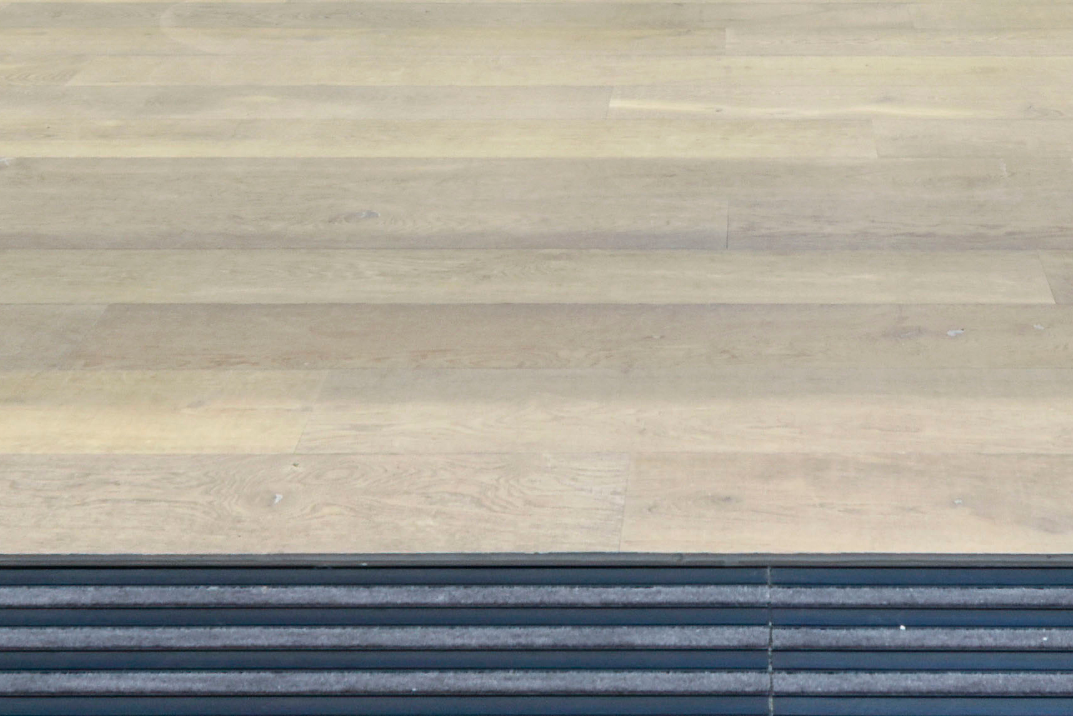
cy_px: -570
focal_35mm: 60
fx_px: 1789
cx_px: 751
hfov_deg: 33.0
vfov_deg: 18.0
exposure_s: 1/4
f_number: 11
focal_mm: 14
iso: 400
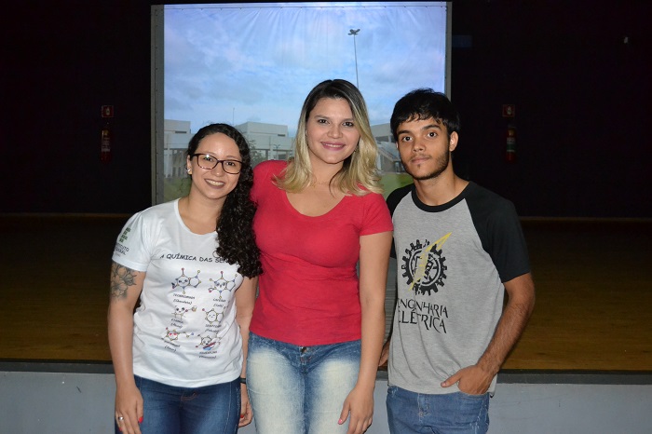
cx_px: 326
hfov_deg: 49.6
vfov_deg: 34.2
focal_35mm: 39
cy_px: 217
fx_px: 706
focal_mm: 26
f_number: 4.2
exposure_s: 1/60
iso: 3200
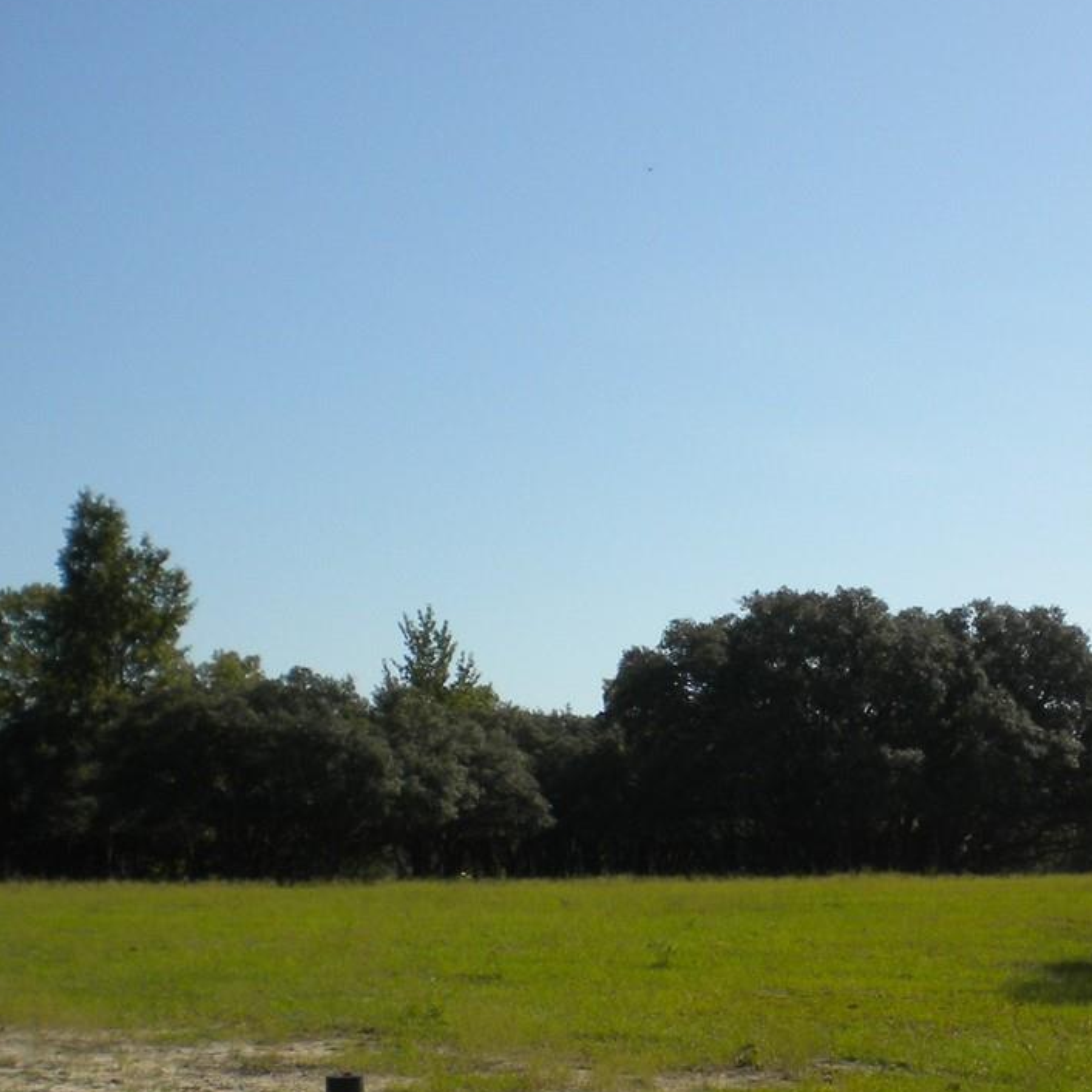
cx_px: 789
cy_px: 755
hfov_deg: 24.4
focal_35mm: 70
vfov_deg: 24.5
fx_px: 2498
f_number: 4.6
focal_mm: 6.3
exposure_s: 1/998
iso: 80
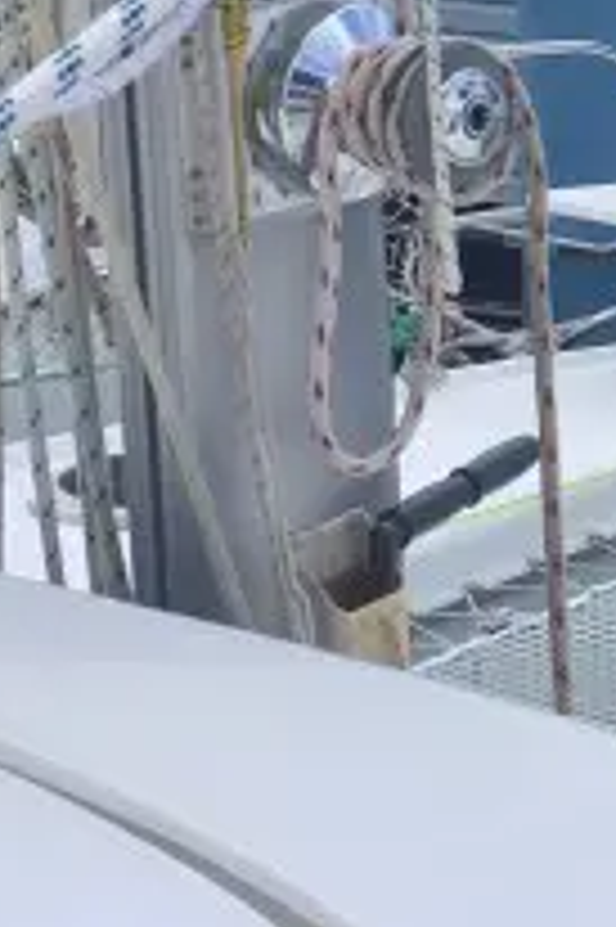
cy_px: -162
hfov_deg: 8.4
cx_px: 1151
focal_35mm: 156
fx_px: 4010
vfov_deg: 12.9
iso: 32
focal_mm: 4.15
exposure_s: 1/1163
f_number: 2.2
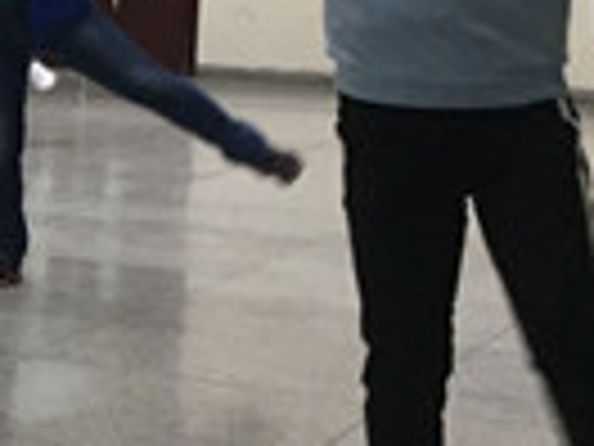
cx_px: -612
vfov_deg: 11.2
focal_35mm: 132
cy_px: 117
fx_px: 2265
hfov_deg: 12.9
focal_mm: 4.15
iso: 80
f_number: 2.2
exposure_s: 1/17
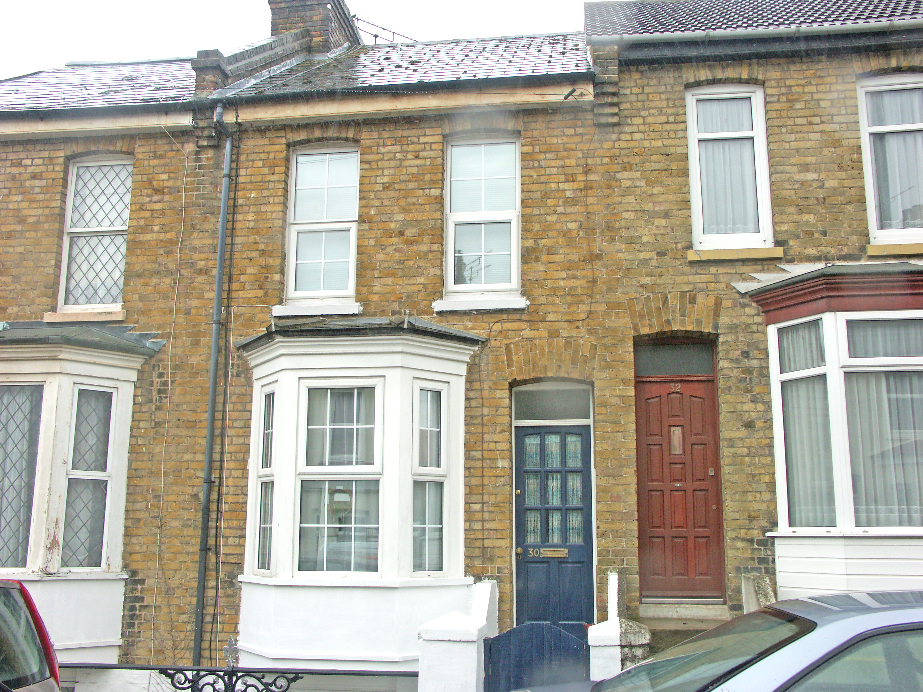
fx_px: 907
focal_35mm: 34
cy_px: 346
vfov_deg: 41.8
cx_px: 462
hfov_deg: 54.0
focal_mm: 8.74
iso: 64
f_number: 4.5
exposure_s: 1/100
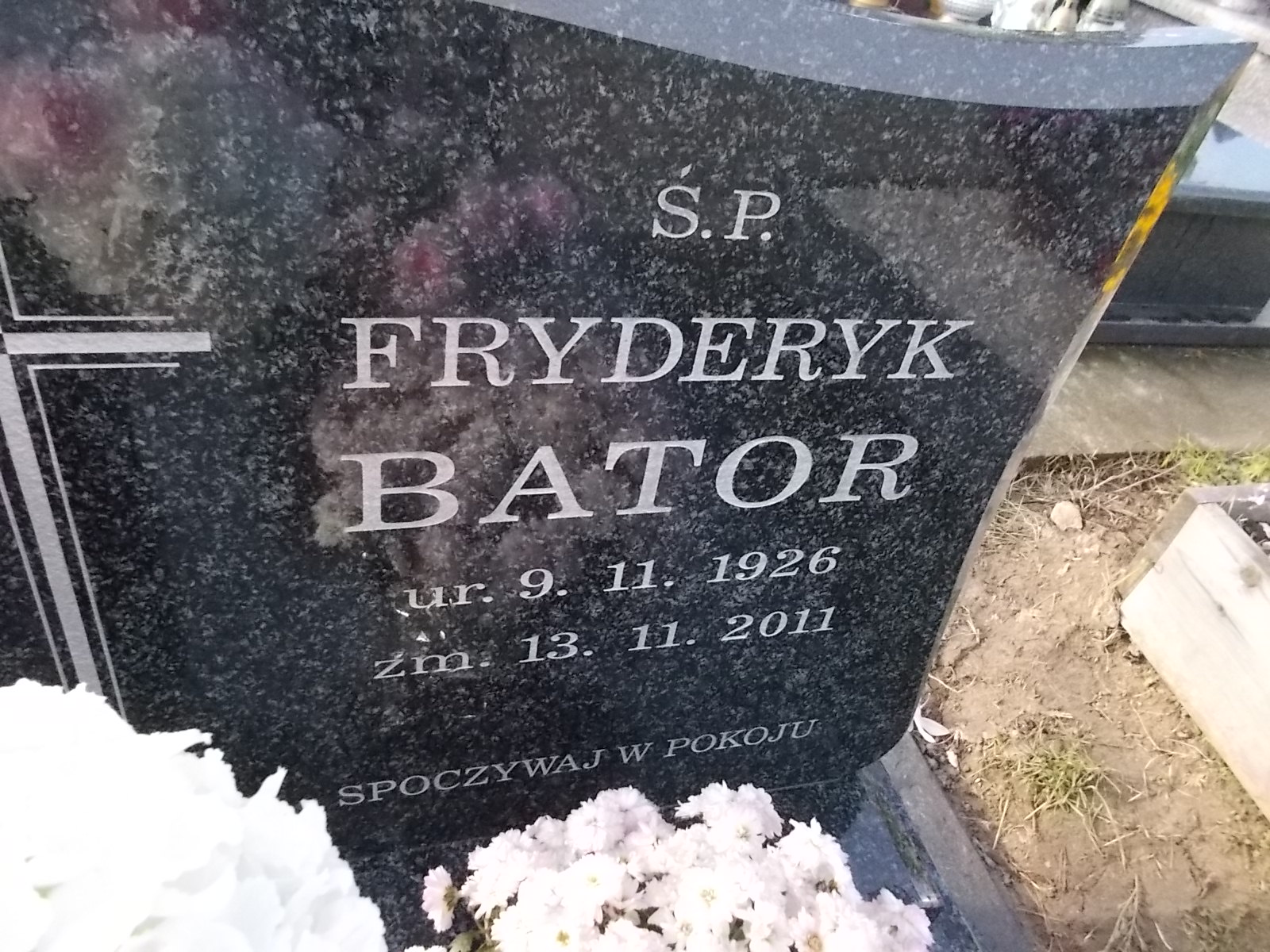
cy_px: 476
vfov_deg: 53.1
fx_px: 954
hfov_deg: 67.3
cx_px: 635
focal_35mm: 26
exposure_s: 1/80
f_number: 8
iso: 400
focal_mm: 4.6
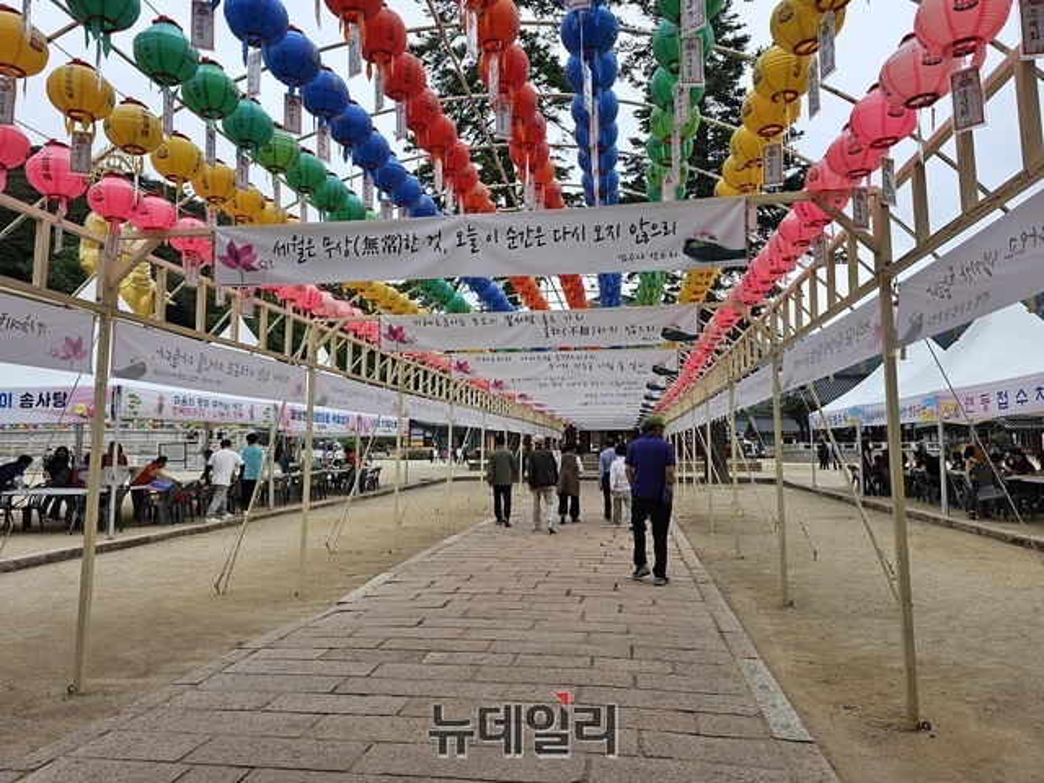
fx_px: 694
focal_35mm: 23
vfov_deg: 58.9
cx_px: 522
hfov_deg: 73.9
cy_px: 392
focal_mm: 6.3
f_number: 1.7
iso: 12
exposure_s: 1/180
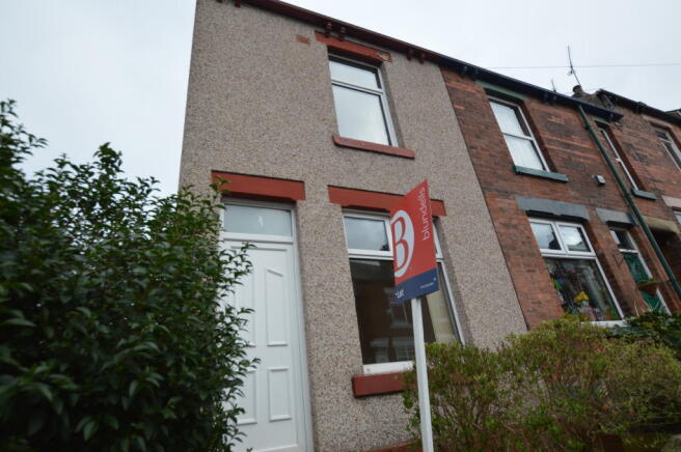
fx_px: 369
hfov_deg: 85.5
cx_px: 340
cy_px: 226
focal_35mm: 20
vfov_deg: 63.1
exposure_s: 1/160
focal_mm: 13
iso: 100
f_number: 6.3
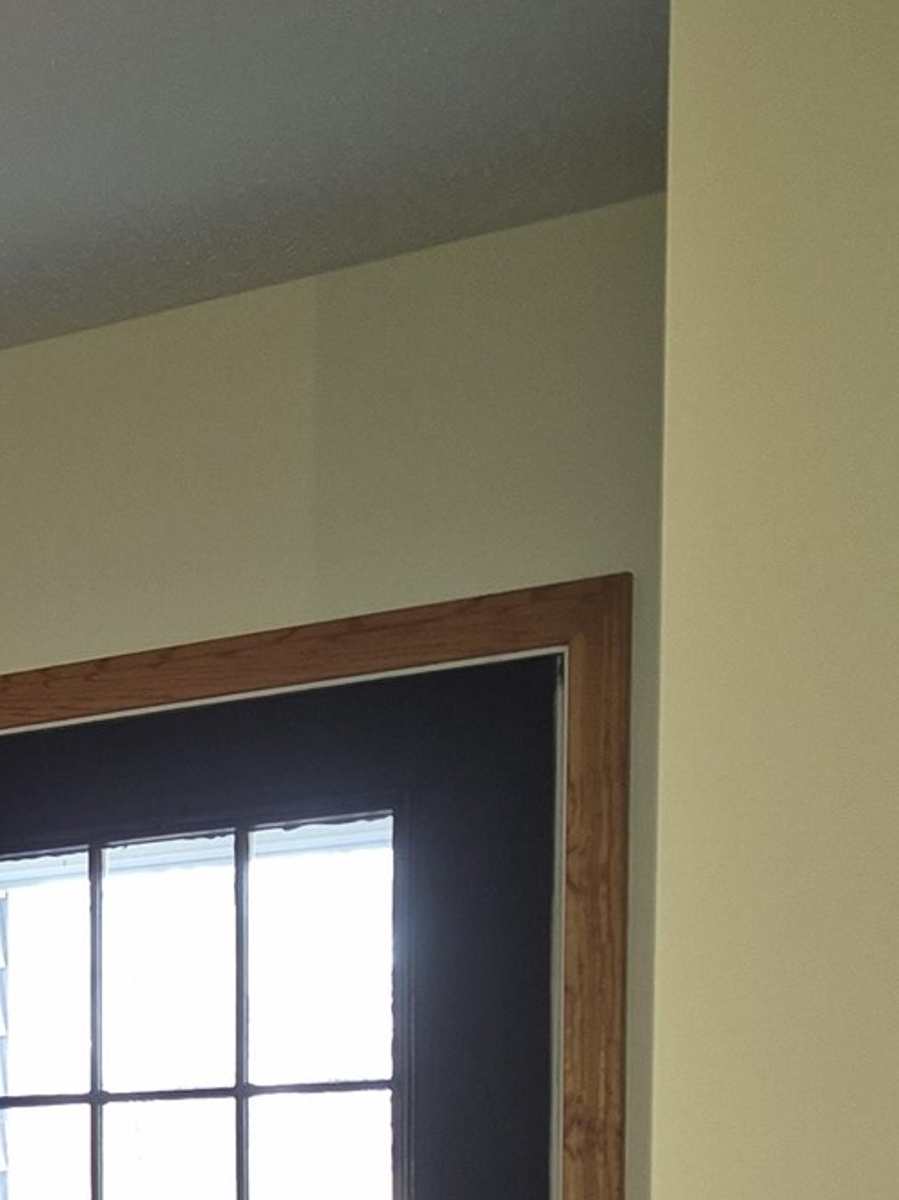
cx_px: -588
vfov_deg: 22.9
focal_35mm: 79
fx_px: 2736
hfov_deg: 16.4
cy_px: 1406
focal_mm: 5.4
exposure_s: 1/24
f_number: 1.8
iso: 125
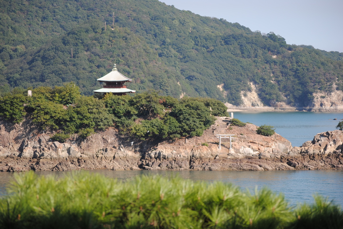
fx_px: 1216
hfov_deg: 16.1
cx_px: 172
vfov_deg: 10.8
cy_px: 114
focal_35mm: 128
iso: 100
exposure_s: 1/400
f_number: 4.2
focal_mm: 85
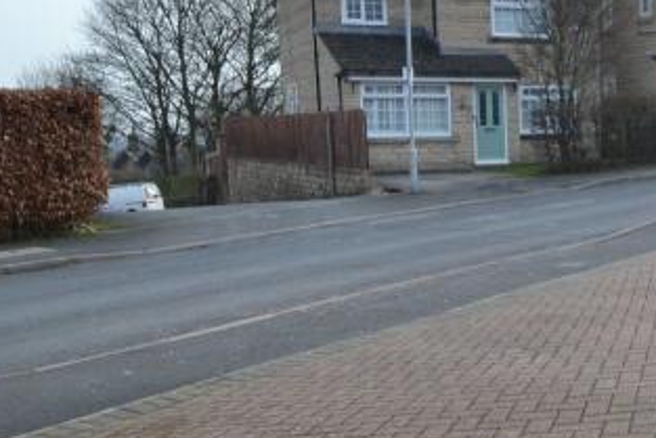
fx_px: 893
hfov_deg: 36.5
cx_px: 646
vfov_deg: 27.5
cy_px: 240
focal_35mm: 49
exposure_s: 1/160
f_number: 6.3
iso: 100
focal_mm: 10
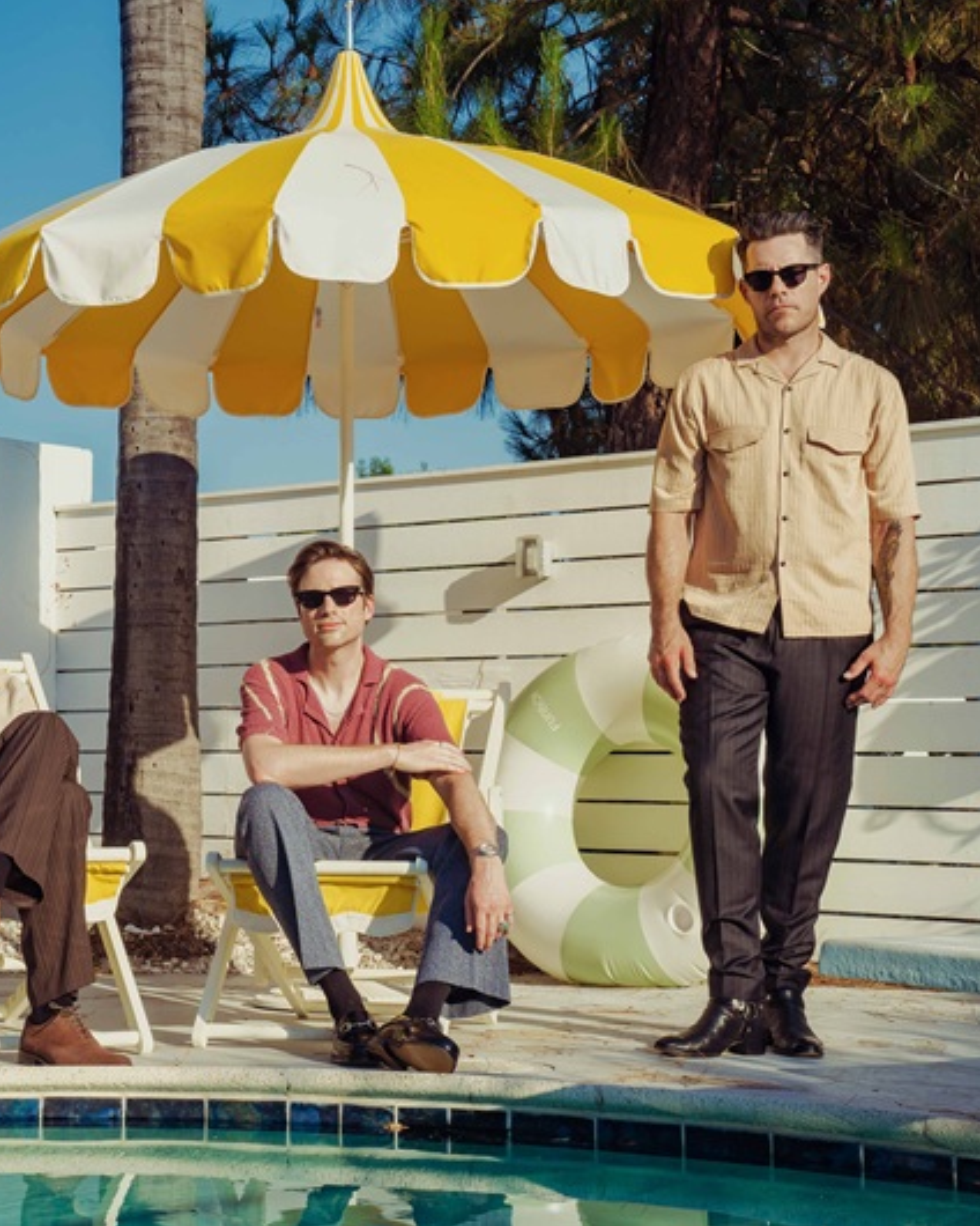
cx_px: 190
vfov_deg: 27.9
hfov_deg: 22.2
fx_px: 2465
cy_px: 614
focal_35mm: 68
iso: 125
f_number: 8
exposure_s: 1/400
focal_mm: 48
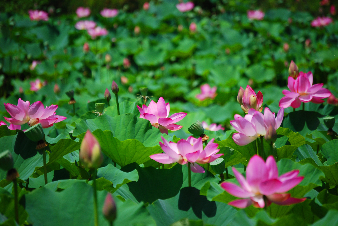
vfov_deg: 5.6
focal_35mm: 248
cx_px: 169
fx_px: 2327
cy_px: 113
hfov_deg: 8.3
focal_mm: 165
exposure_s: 1/500
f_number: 5.3
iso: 220
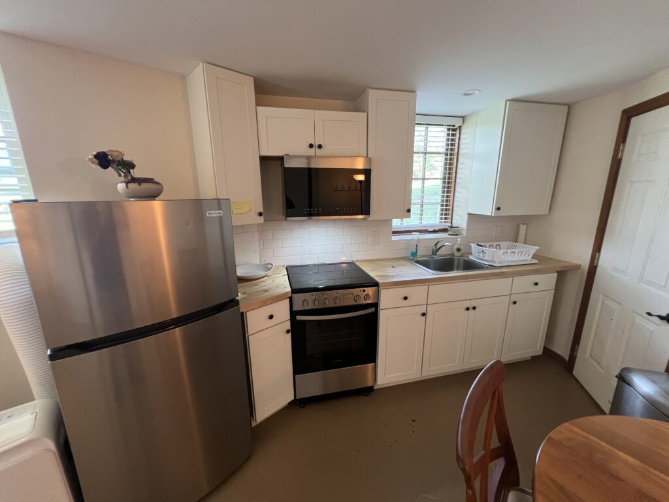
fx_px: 251
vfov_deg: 89.9
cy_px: 251
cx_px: 334
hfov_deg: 106.2
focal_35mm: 13
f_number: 1.8
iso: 200
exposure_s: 1/60
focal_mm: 1.57
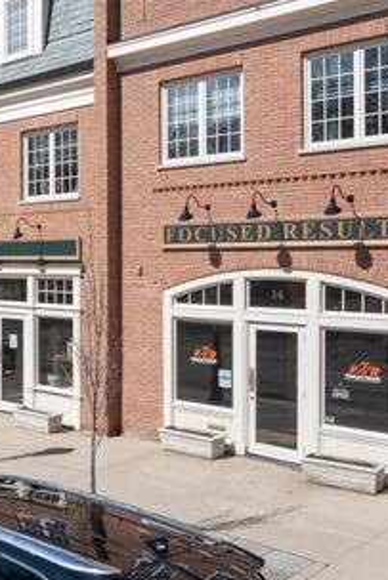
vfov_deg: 42.7
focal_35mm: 46
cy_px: 272
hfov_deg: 26.9
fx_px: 743
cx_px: -40
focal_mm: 10.26
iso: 100
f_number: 6.3
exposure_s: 1/640
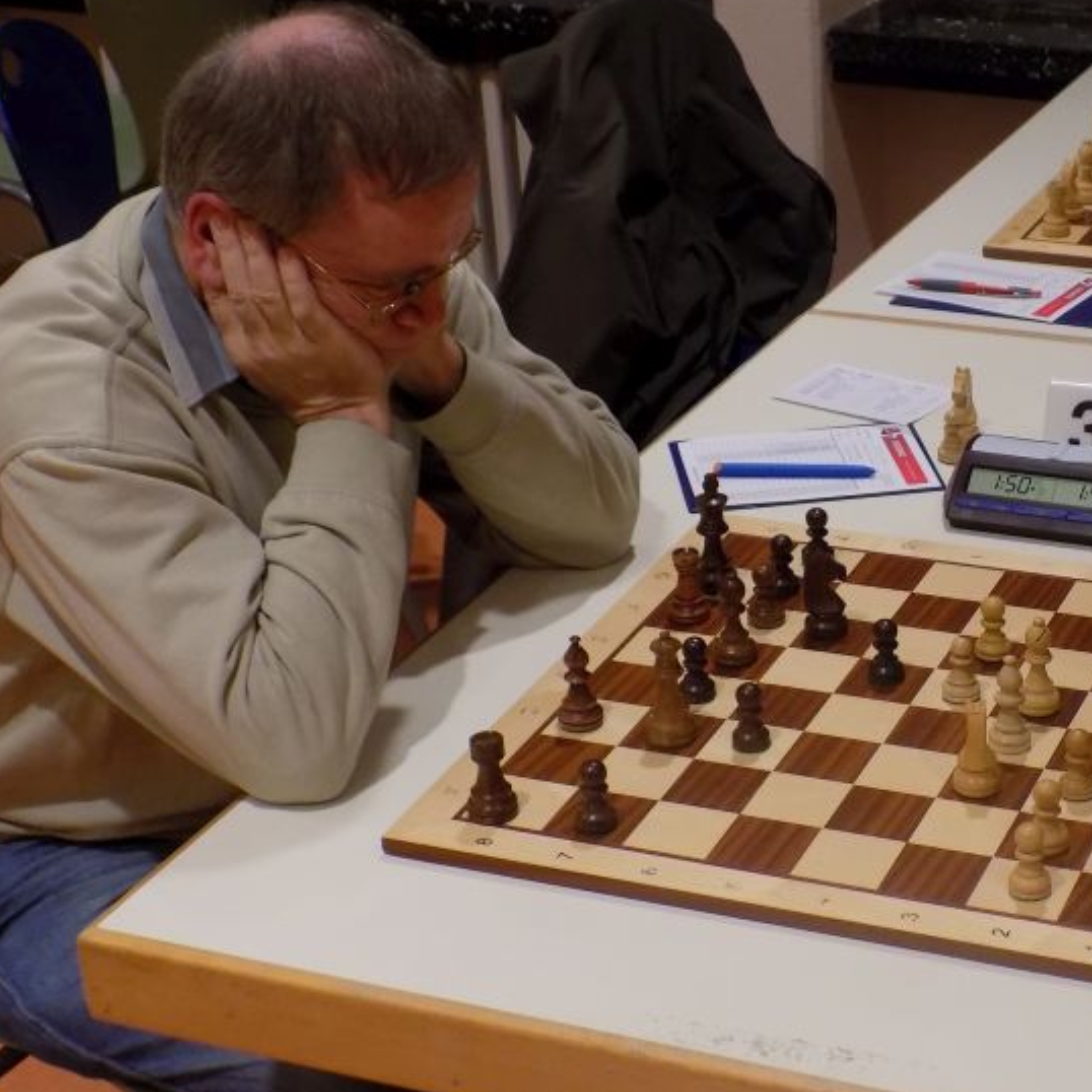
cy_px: 587
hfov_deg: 24.5
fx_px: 2463
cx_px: 922
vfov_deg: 25.0
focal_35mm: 69
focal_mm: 7.3
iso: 160
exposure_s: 1/30
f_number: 3.6
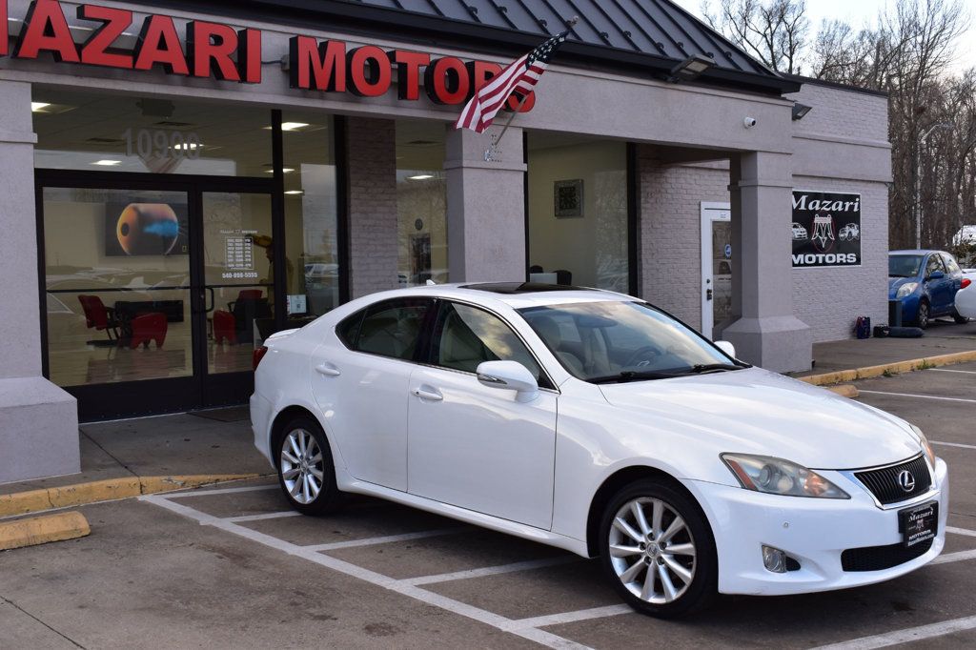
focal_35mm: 40
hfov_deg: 47.9
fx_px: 1098
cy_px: 325
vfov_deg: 33.0
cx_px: 488
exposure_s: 1/125
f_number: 9
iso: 400
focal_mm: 27
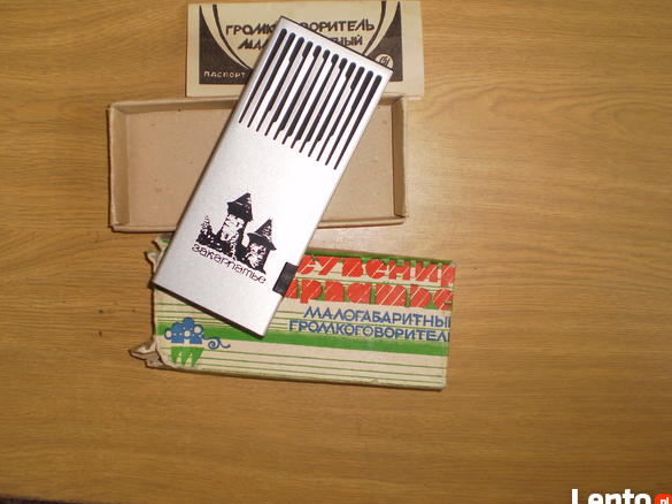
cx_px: 310
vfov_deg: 35.9
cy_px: 245
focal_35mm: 40
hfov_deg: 46.8
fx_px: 776
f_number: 3.1
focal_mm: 6.3
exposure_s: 1/30
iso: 125
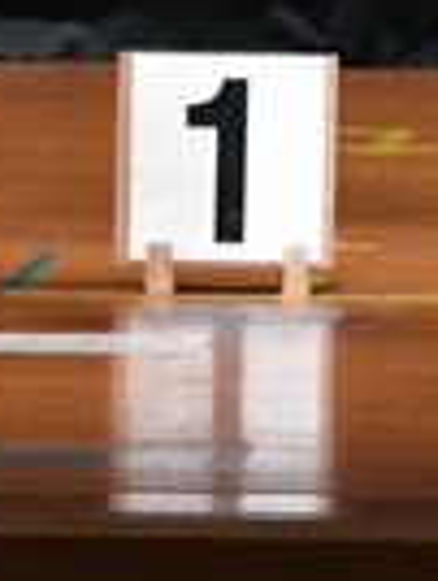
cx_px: 644
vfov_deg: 1.4
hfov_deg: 1.1
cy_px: -460
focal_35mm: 1415
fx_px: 23797
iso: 5000
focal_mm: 170
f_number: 5.6
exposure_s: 1/400
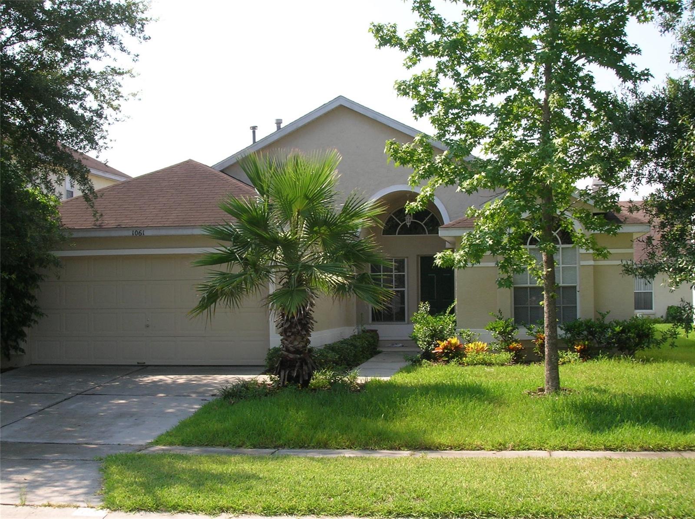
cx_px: 348
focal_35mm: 50
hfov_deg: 38.2
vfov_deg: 29.0
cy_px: 260
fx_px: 1003
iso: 50
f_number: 5.6
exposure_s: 1/140
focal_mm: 8.4
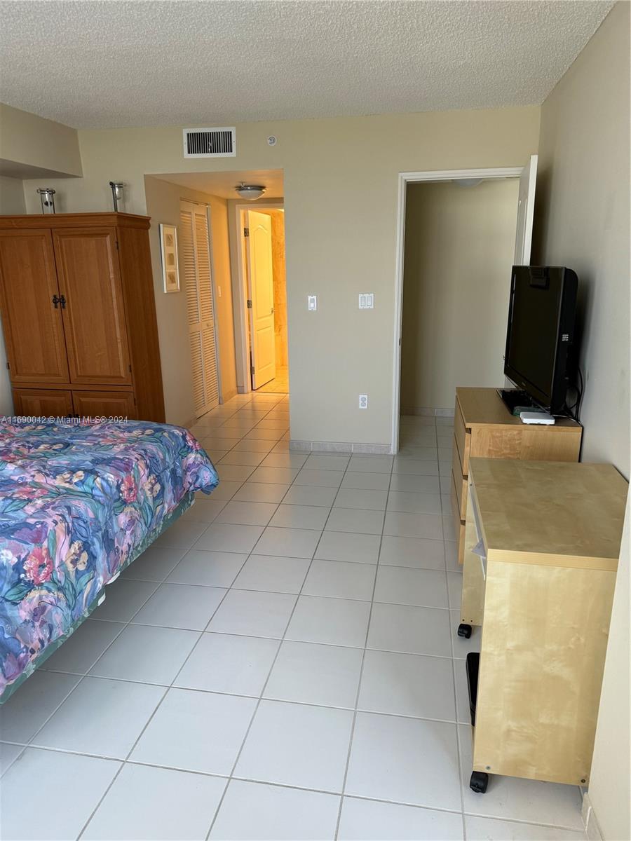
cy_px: 420
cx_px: 316
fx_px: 583
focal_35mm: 24
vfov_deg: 71.6
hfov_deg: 56.8
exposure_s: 1/120
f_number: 1.78
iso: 80
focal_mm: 6.76
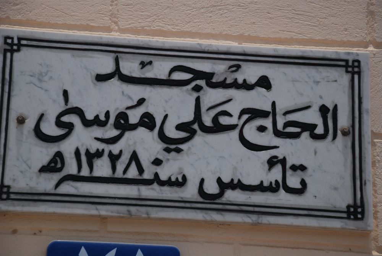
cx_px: 191
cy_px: 128
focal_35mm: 128
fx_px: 1356
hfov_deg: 16.0
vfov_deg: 10.8
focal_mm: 85
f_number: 5.6
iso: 200
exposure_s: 1/640
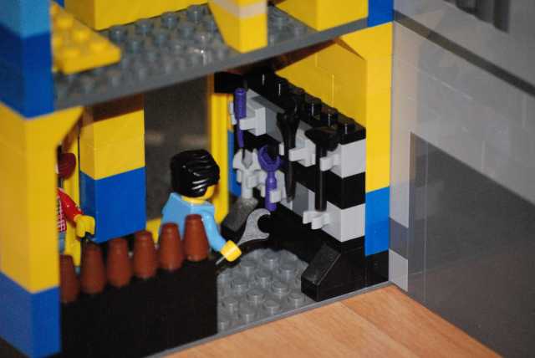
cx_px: 268
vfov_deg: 6.3
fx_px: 3235
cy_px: 179
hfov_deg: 9.5
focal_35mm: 218
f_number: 7.1
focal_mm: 145
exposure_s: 1/60
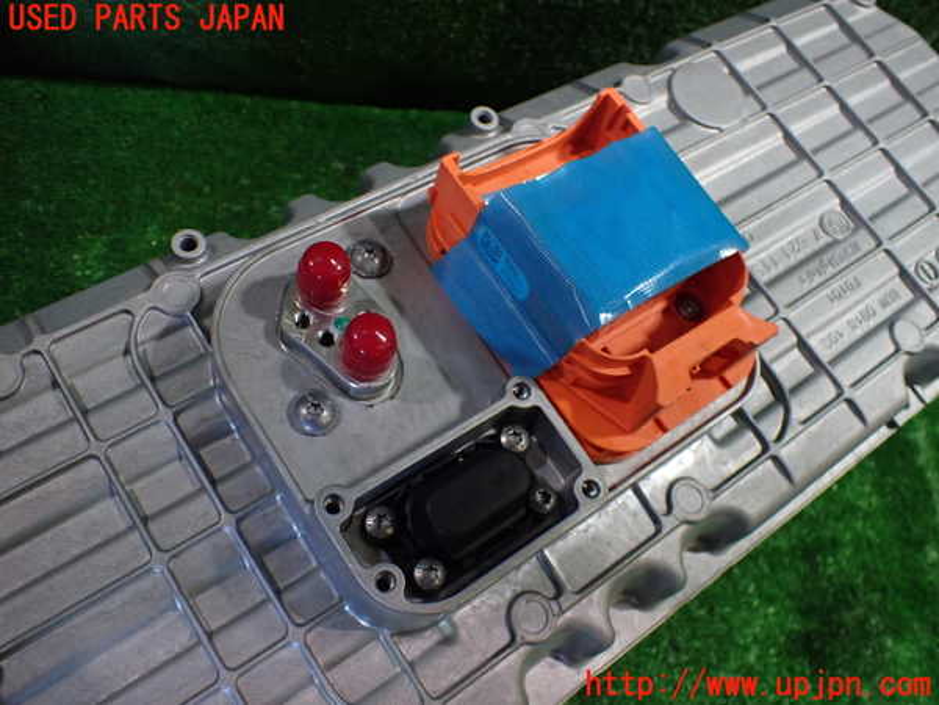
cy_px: 352
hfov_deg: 60.0
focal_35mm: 30
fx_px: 814
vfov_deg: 46.8
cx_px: 470
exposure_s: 1/125
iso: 500
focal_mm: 5.4
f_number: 2.3
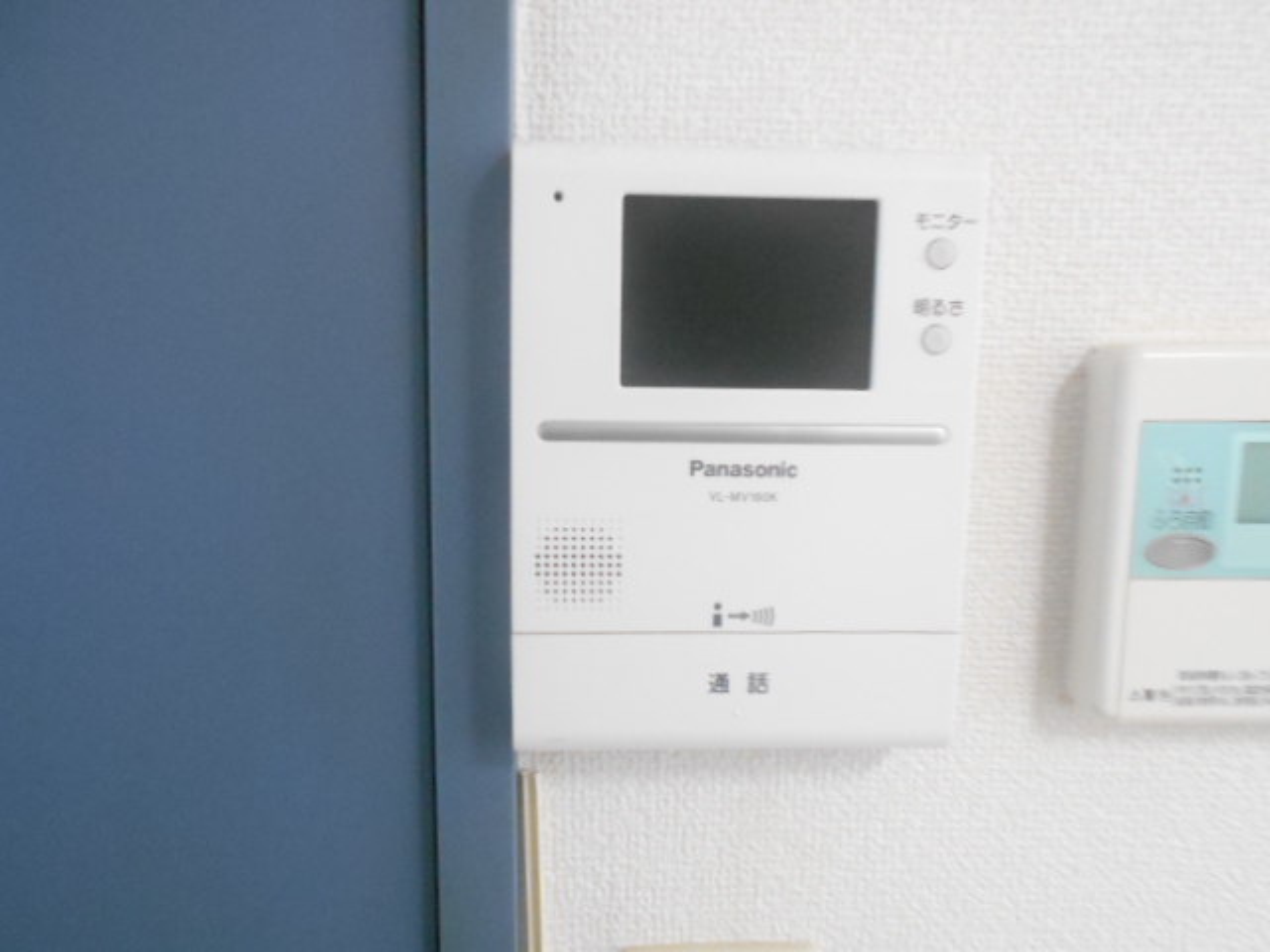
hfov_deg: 67.3
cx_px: 635
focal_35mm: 26
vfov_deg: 53.1
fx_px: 954
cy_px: 476
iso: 800
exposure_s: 1/20
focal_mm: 4.6
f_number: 3.2
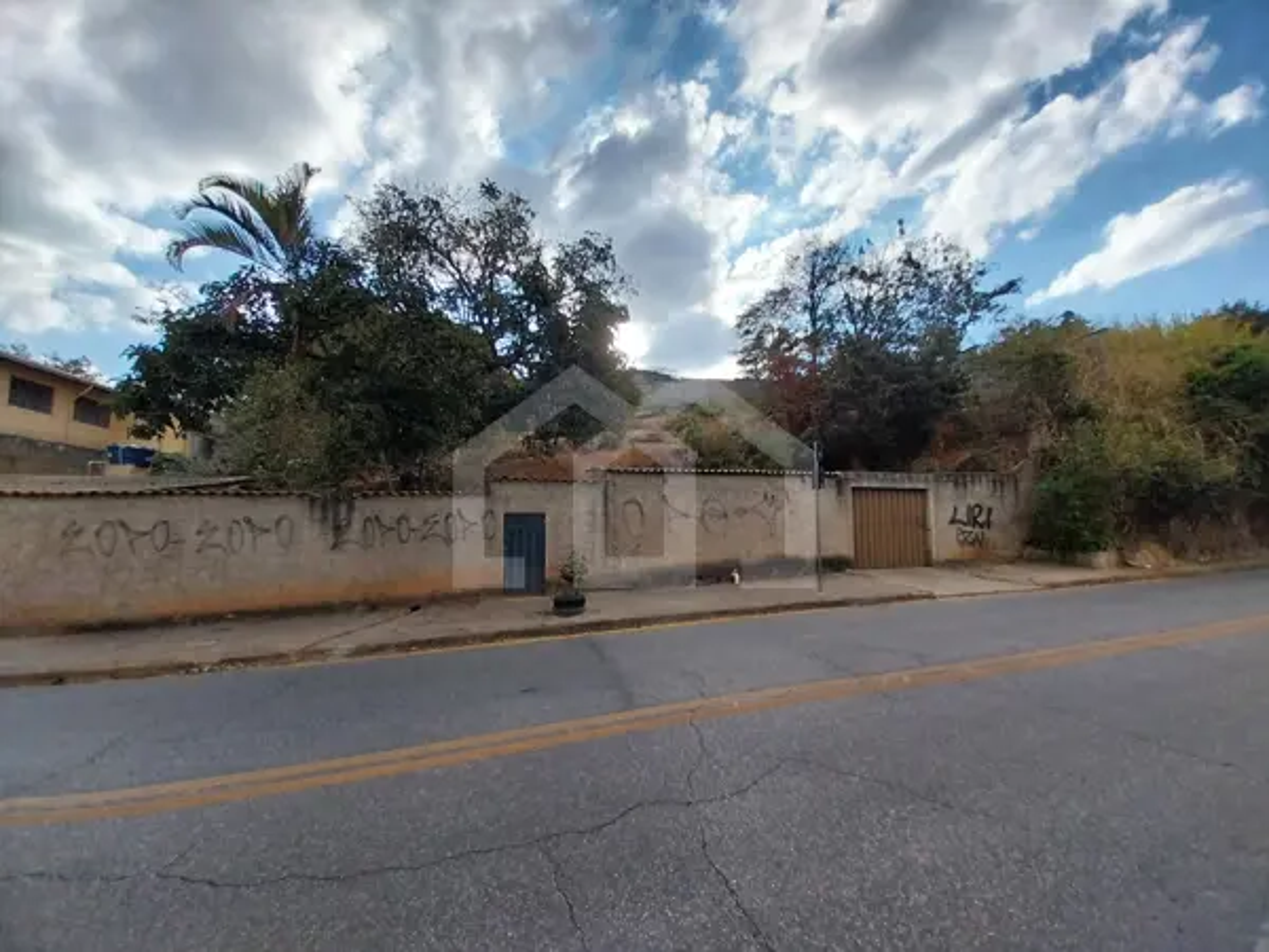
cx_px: 634
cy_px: 476
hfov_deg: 106.2
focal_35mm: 13
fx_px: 477
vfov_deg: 89.9
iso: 64
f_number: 2.2
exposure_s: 1/941
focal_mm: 1.13
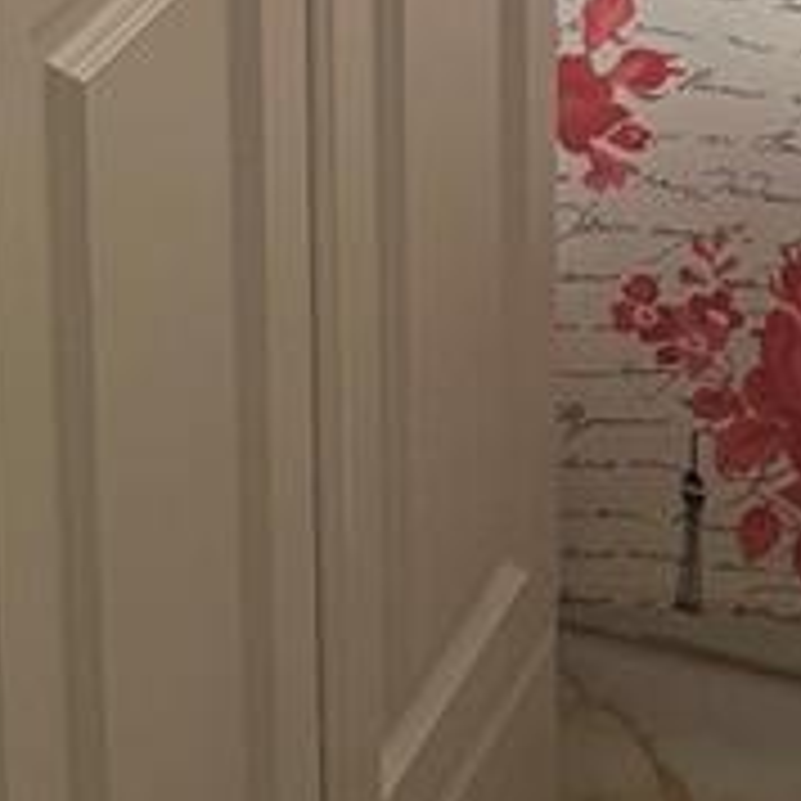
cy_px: -585
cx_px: 702
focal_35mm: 143
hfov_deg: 12.1
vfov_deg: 11.4
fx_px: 3744
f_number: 1.78
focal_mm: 6.86
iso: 160
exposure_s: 1/121
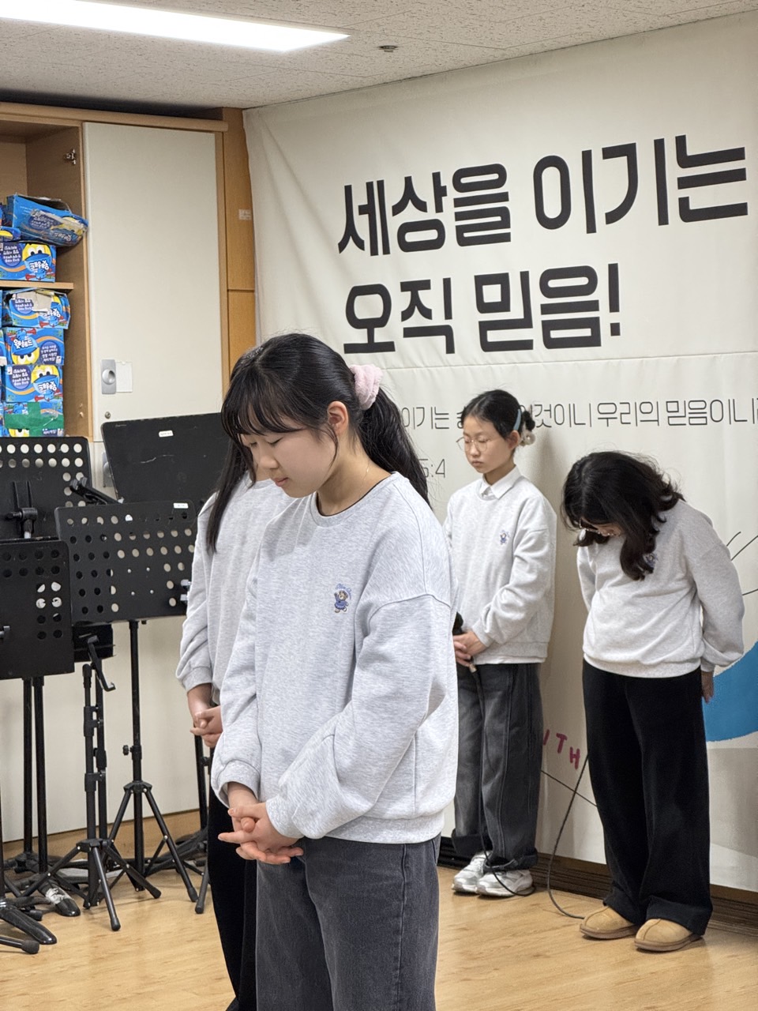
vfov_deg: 25.3
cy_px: 506
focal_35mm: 77
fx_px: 2248
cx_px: 379
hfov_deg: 19.1
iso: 400
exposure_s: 1/60
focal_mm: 9
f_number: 2.8
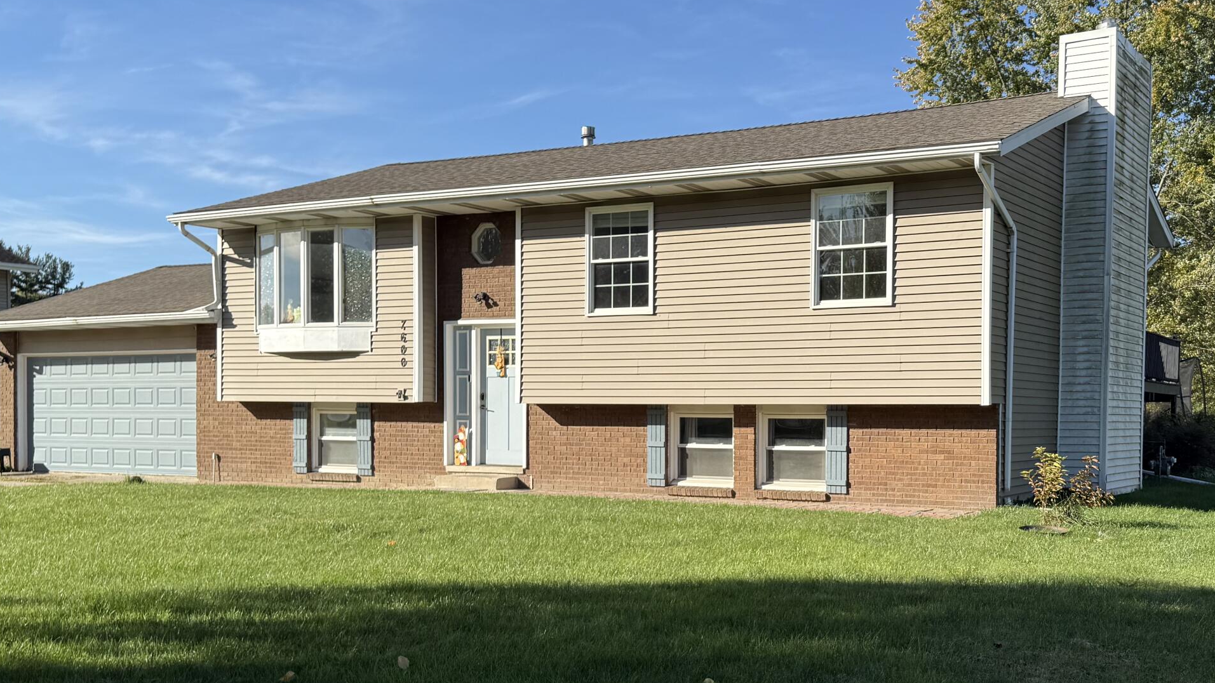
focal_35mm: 41
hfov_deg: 49.0
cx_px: 751
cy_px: 441
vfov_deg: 28.9
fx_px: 1321
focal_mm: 6.76
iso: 80
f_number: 1.78
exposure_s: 1/3425
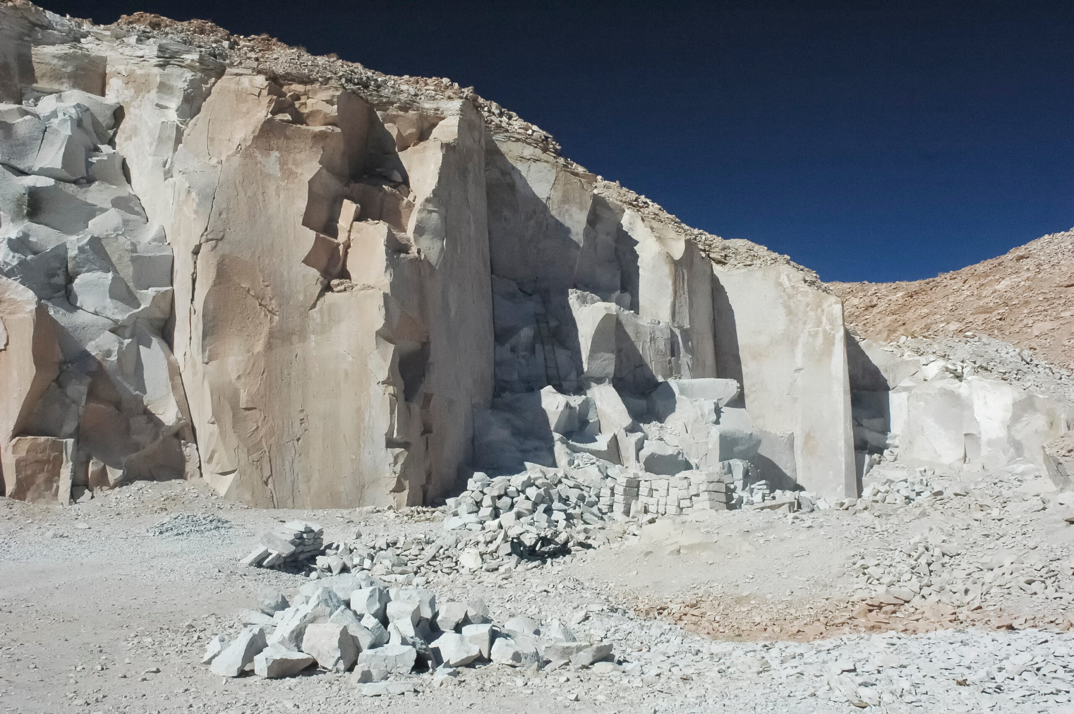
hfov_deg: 53.2
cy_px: 357
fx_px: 1073
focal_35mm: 36
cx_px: 537
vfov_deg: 36.8
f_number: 13
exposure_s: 1/1000
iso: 1600
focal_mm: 24
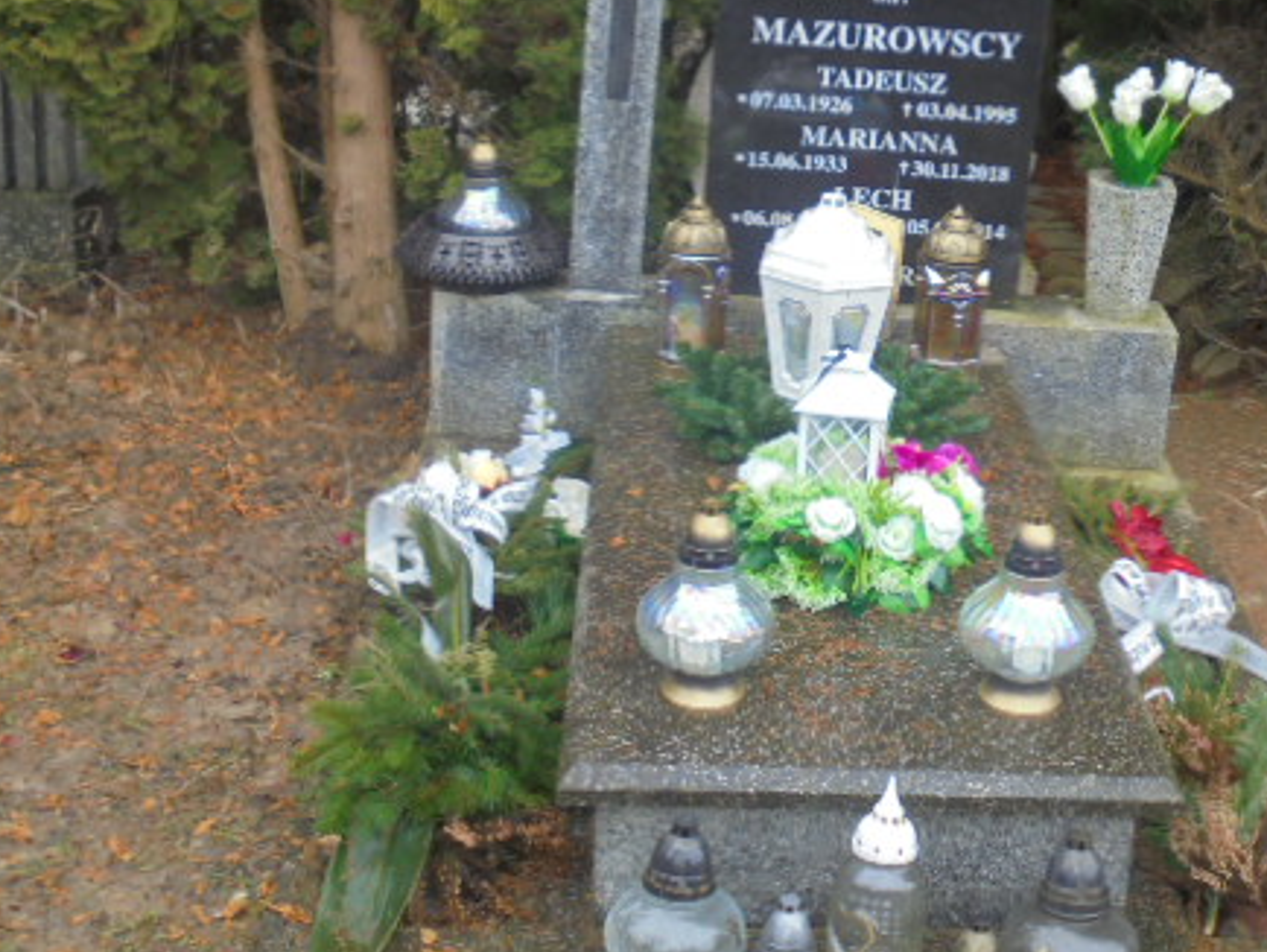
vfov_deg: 25.9
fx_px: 2051
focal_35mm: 56
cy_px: 257
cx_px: 887
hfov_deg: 33.9
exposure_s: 1/30
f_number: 4.2
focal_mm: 6.9
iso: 100
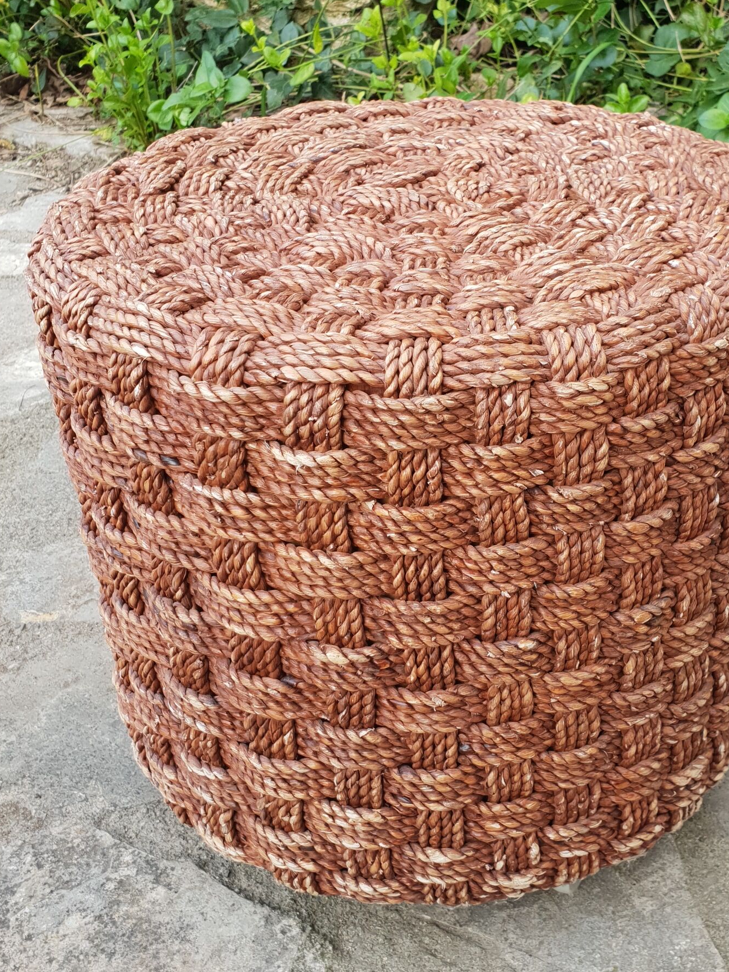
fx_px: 1179
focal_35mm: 42
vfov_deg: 44.8
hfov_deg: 34.2
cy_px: 485
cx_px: 451
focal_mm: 4.3
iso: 64
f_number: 2.4
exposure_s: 1/100
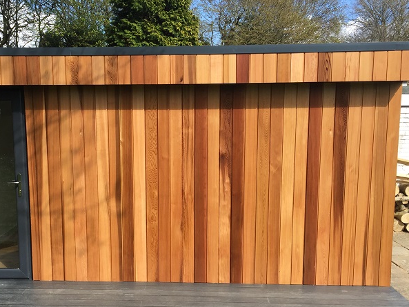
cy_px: 193
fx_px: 520
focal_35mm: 44
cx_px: 158
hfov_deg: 42.7
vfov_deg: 32.7
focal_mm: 4.15
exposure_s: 1/964
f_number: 2.2
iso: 32
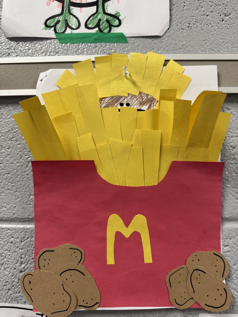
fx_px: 220
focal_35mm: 24
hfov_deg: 56.8
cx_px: 119
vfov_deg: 71.6
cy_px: 158
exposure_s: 1/60
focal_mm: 6.76
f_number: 1.78
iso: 125
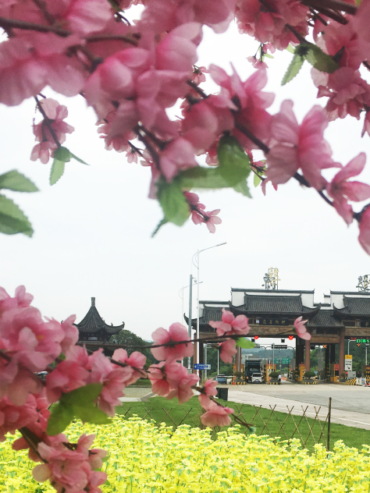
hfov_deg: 30.3
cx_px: 281
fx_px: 670
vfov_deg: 39.5
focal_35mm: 47
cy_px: 363
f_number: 2.2
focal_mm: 4.15
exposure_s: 1/1451
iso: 25
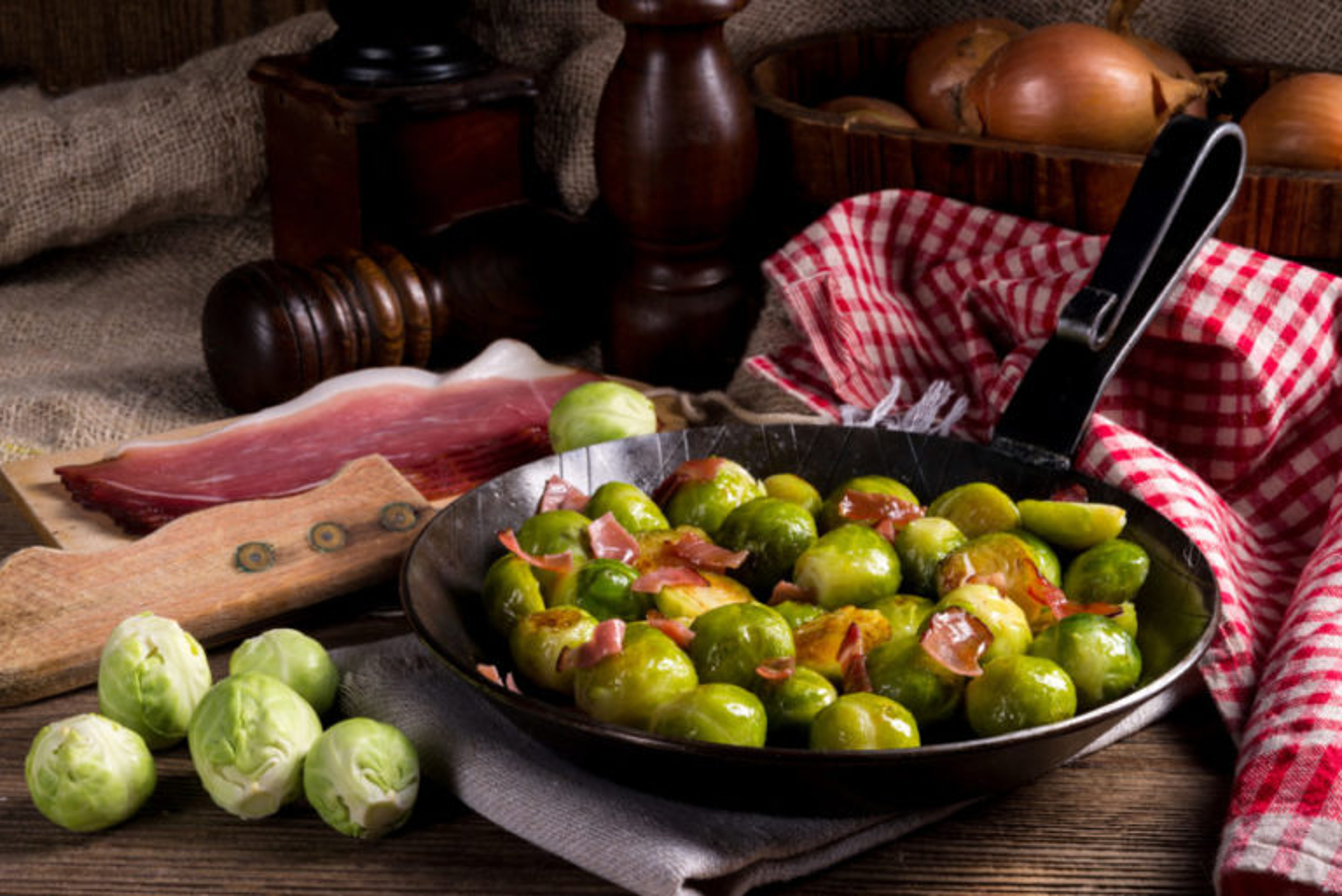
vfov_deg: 22.7
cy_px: 448
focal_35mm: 60
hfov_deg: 33.4
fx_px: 2238
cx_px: 671
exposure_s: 1/160
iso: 100
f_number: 22
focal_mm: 60
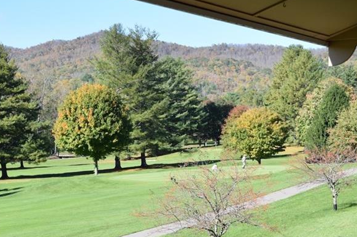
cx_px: 119
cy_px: 152
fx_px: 811
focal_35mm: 82
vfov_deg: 16.6
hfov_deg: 24.7
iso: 200
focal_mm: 31
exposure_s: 1/250
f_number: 8
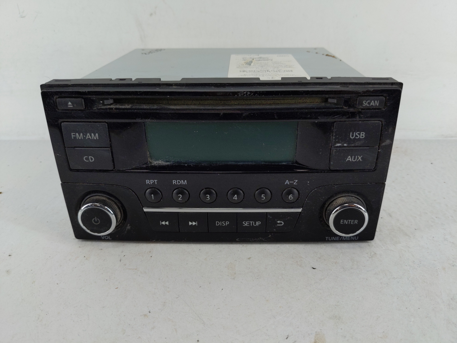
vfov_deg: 54.9
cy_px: 172
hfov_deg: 69.4
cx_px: 228
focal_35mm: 25
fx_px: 330
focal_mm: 4.38
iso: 55
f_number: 1.73
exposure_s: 1/108
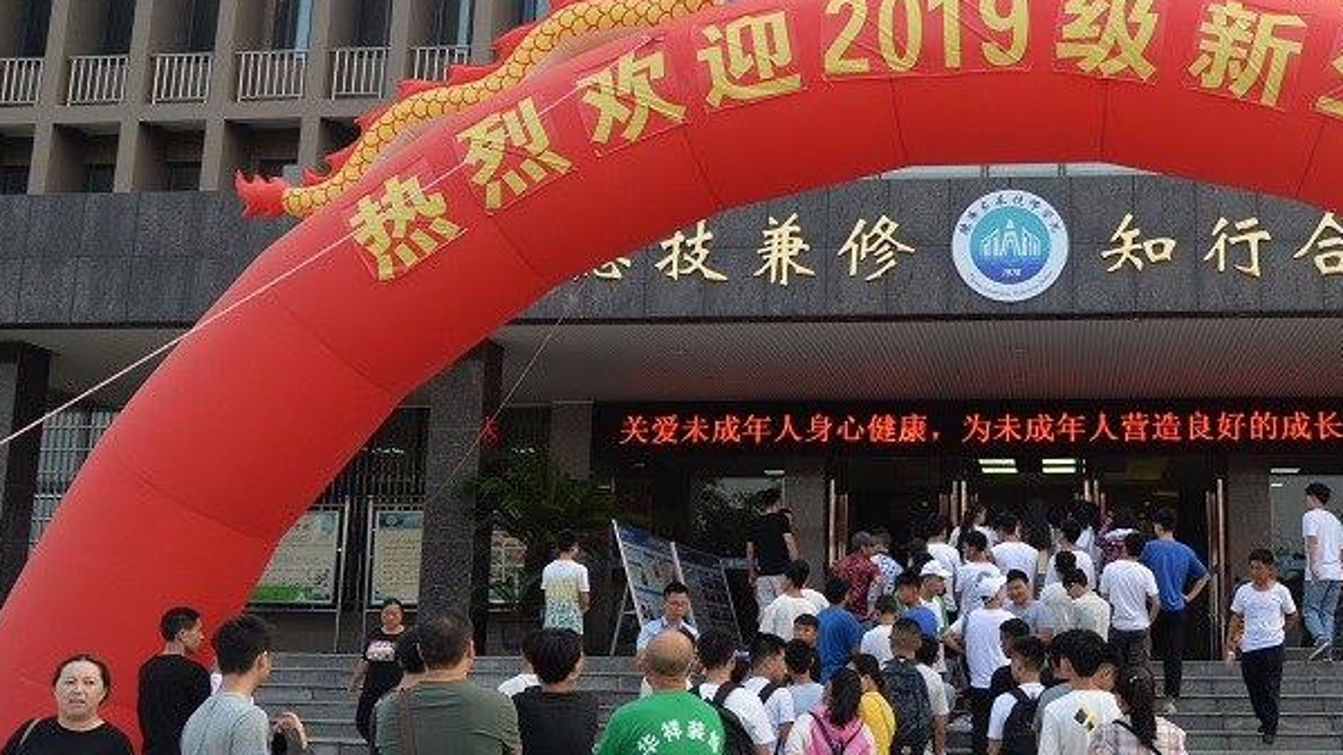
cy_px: 372
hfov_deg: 46.3
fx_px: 1531
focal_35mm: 43
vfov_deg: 27.7
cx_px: 944
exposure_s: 1/125
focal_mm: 24
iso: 220
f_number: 5.6
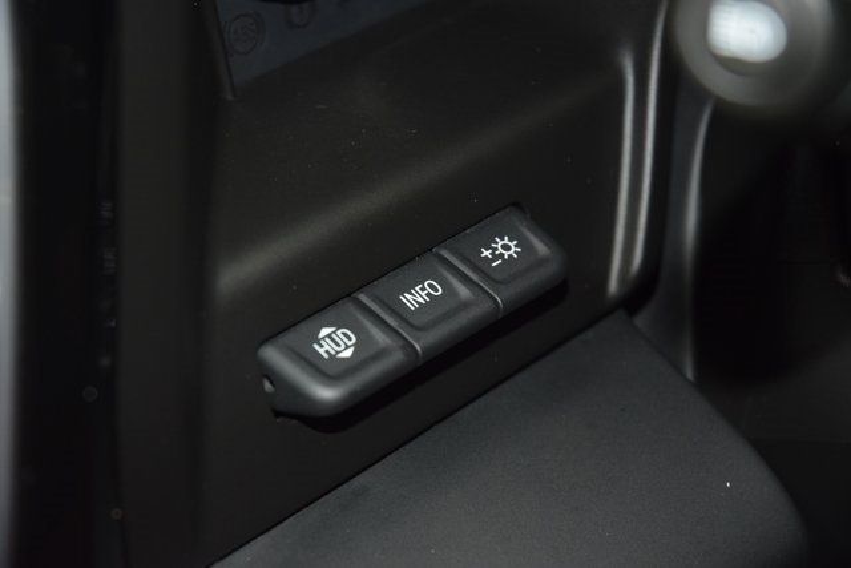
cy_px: 284
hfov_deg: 19.5
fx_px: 2482
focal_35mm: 105
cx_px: 426
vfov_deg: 13.0
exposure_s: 1/60
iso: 1600
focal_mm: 70
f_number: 4.5
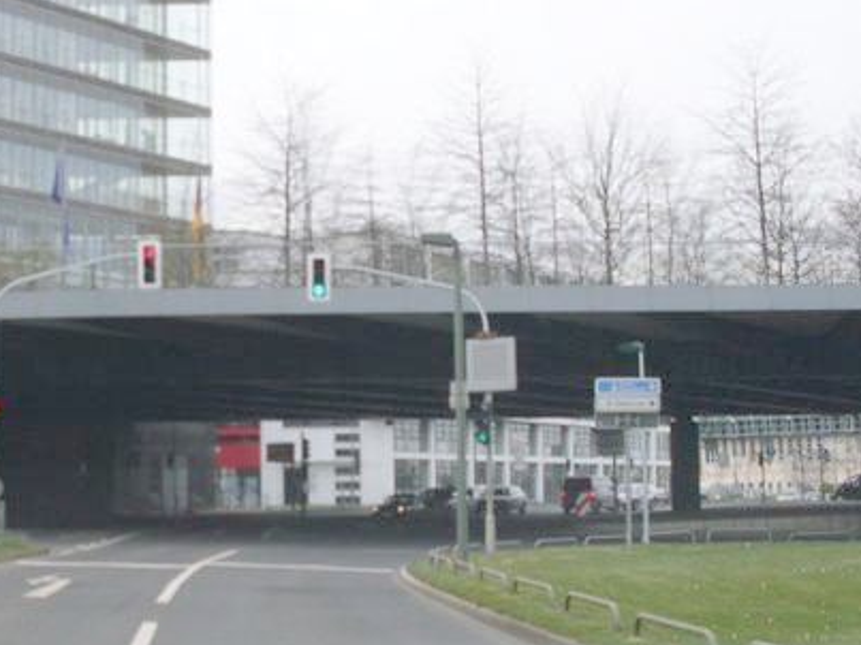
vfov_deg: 25.2
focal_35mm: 58
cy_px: 371
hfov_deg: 32.7
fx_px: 1442
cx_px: 234
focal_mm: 6.3
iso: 80
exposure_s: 1/750
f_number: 2.8
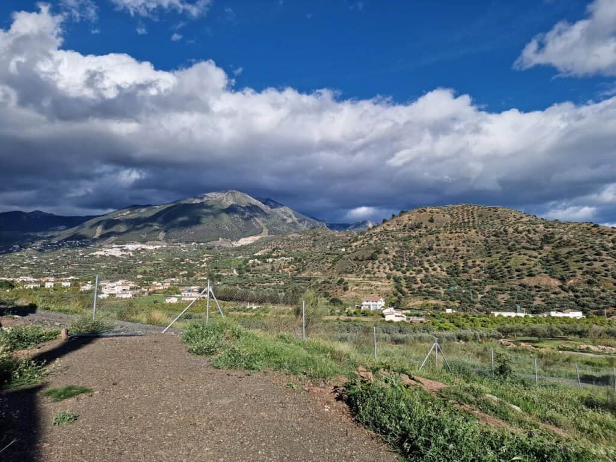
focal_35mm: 23
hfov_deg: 73.9
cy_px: 231
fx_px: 409
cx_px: 308
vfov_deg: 58.9
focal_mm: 6.4
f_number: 1.8
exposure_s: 1/1768
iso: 50
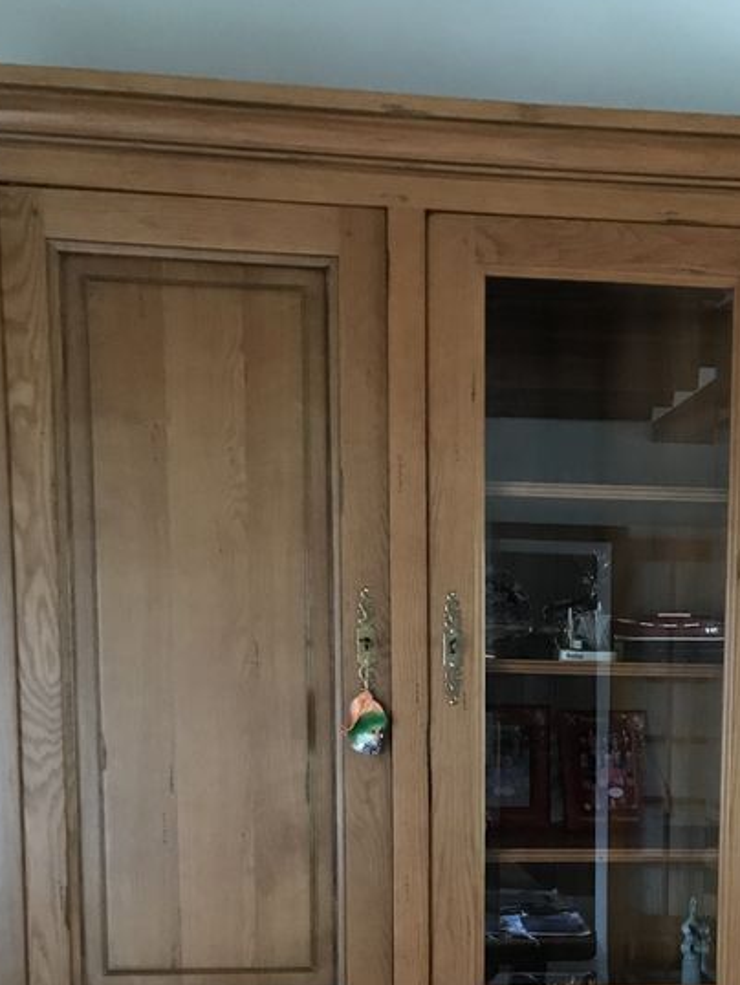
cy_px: 864
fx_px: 1481
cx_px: 601
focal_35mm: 52
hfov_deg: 27.5
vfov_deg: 34.9
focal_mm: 3.99
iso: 125
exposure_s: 1/4
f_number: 1.8
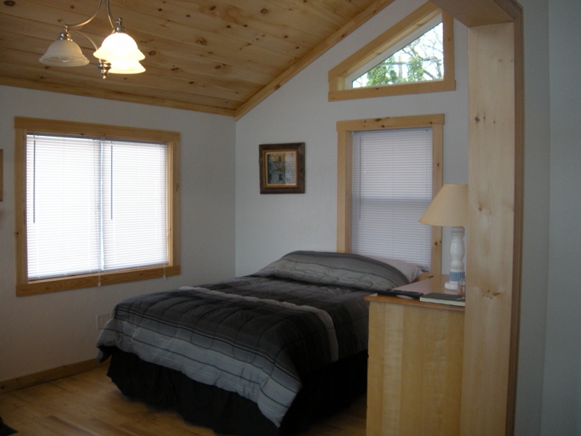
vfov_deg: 40.7
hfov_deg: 52.6
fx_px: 587
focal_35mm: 35
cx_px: 290
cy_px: 218
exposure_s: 1/58.1
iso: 138
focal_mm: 5.9
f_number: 3.8
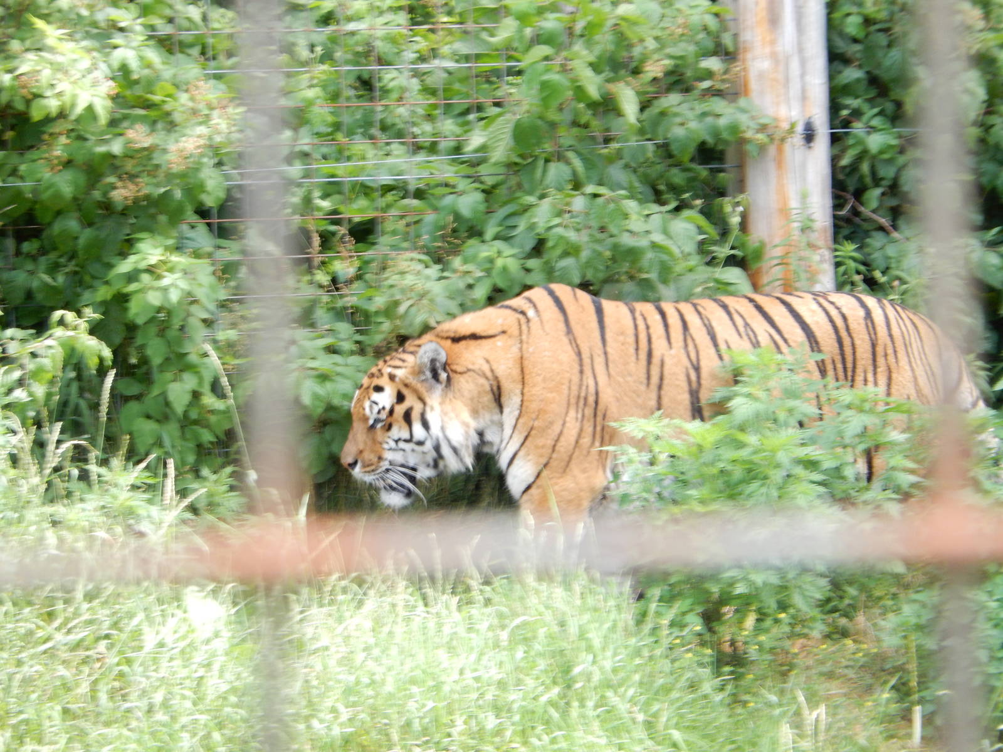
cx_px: 502
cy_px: 376
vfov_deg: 3.9
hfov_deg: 5.2
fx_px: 11097
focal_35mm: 383
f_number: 6.2
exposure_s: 1/60
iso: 220
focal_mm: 68.7
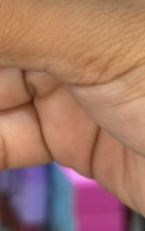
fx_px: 1020
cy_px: -84
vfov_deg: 12.4
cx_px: -110
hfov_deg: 7.9
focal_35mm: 162
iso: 64
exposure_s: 1/100
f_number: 1.78
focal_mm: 6.76
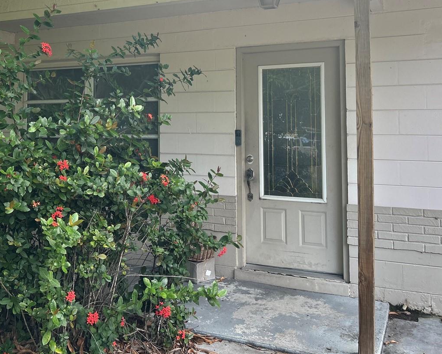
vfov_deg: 36.7
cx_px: 159
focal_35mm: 40
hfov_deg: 45.3
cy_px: 99
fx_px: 523
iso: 50
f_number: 1.5
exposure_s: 1/361
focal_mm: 5.7
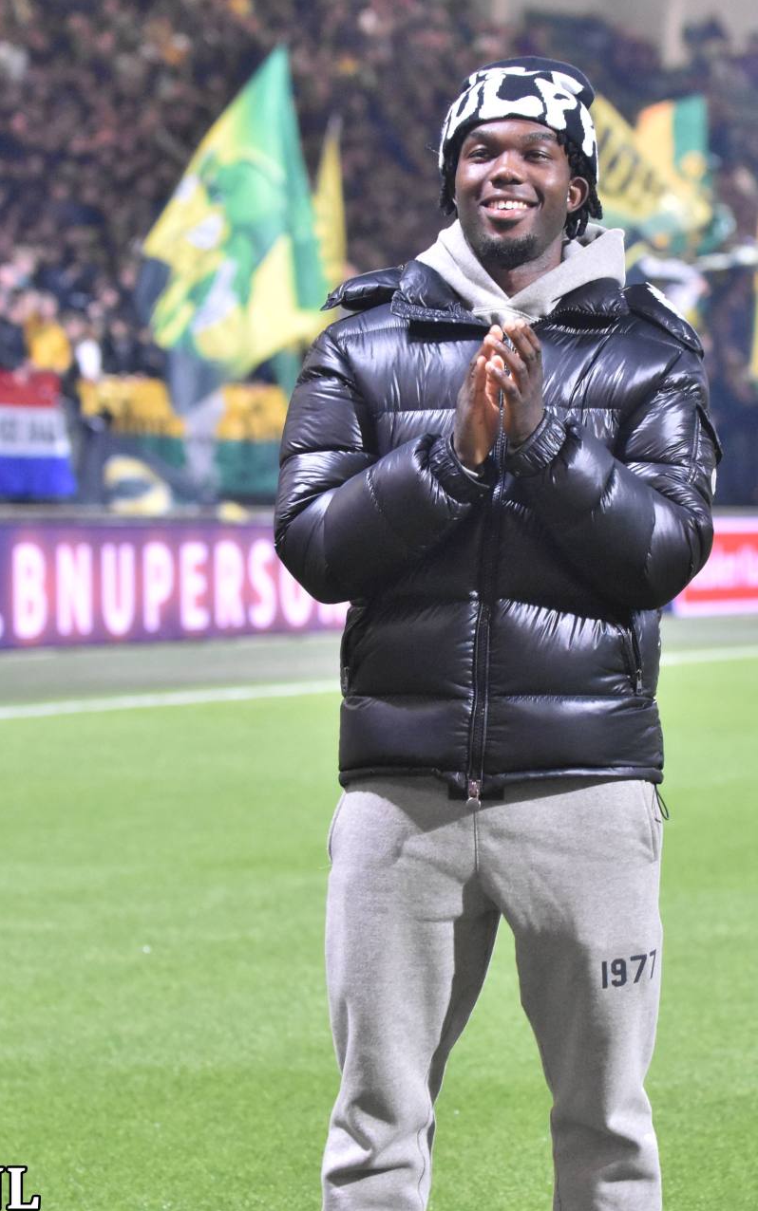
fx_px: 5319
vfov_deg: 13.0
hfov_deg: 8.1
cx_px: 530
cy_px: 606
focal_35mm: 161
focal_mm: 70
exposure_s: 1/160
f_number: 2.8
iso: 2500
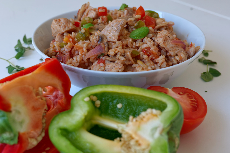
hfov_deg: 38.9
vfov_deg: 26.5
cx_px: 115
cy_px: 76
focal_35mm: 51
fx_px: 326
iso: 640
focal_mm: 51
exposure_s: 1/60
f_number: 8
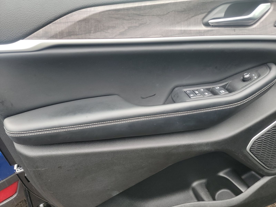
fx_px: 191
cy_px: 104
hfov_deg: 71.6
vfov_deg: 56.8
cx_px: 138
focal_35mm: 24
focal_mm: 6.7
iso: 151
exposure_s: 1/59
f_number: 1.8
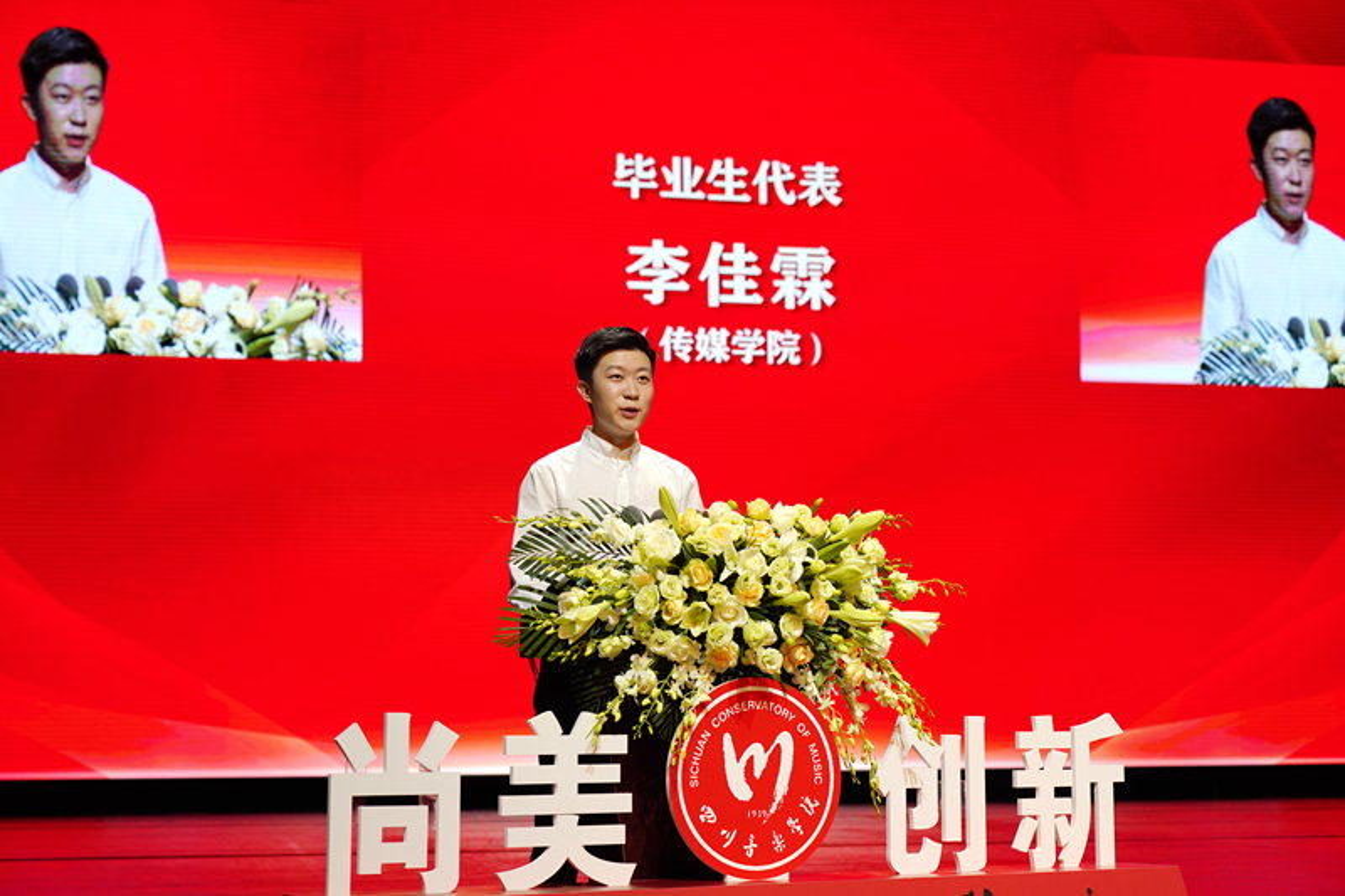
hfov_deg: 35.1
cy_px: 448
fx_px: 2129
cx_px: 672
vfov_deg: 23.8
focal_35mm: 57
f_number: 4
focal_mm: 57
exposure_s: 1/250
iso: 640
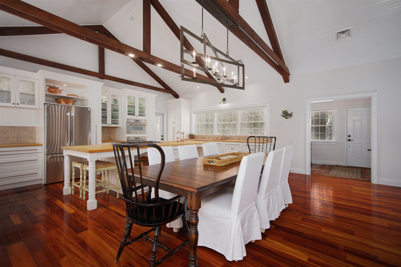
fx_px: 184
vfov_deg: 72.0
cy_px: 134
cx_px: 200
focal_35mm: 16
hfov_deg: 95.0
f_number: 7.1
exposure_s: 1/6
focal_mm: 16.5
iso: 400
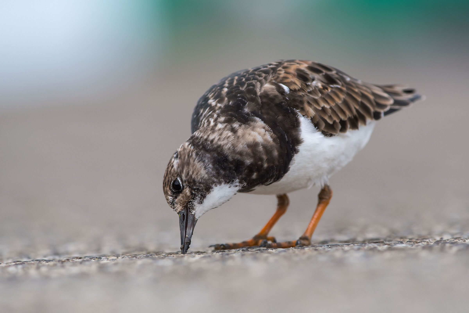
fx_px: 5862
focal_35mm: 450
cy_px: 156
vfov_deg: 3.1
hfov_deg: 4.6
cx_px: 234
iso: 400
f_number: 6.3
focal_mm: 300
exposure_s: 1/1000
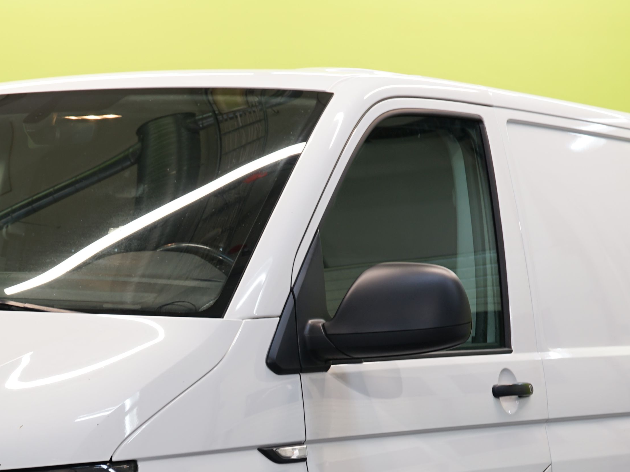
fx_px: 2239
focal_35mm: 123
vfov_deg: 11.9
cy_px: 515
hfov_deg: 16.0
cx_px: 166
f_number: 5.6
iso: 100
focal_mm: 47
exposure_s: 1/6
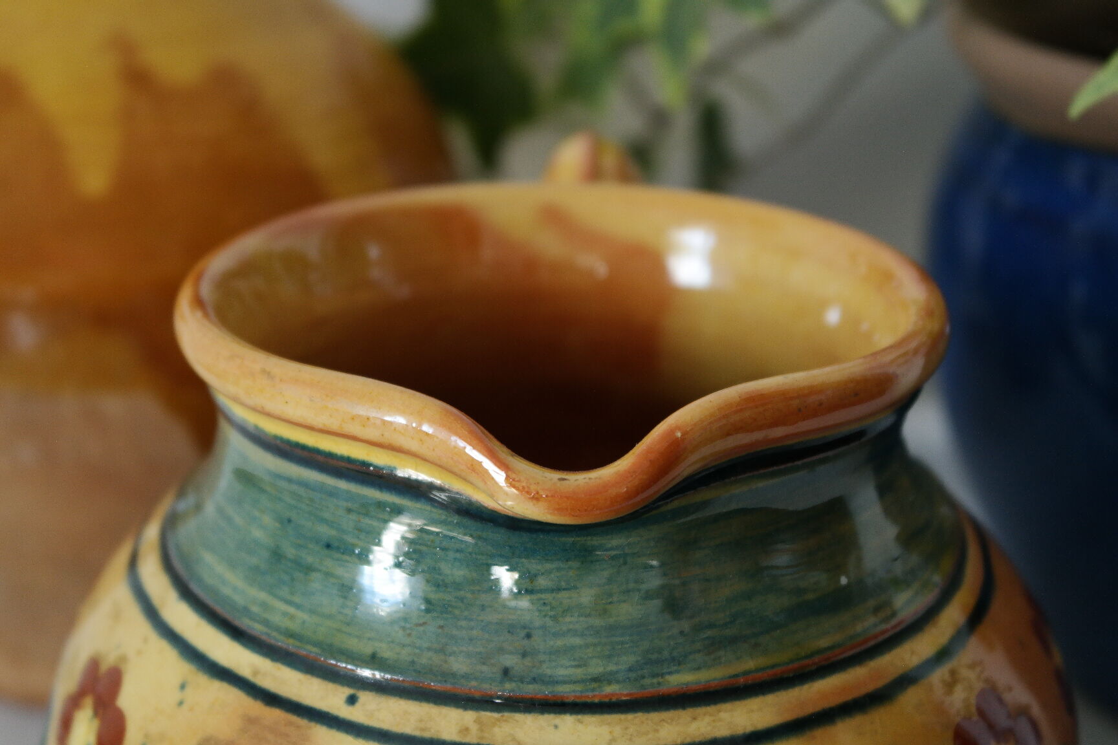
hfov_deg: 26.3
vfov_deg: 17.7
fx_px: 2391
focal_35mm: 77
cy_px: 372
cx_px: 559
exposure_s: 1/30
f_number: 6.3
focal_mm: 50
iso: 800
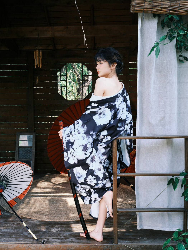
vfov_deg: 47.9
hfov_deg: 36.8
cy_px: 125
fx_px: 282
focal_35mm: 39
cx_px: 94
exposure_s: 1/160
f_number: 7.1
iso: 500
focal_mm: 48.8
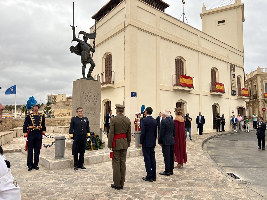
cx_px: 134
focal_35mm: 26
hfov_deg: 67.3
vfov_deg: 53.0
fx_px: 200
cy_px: 100
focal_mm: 5.7
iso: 32
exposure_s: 1/130
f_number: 1.5
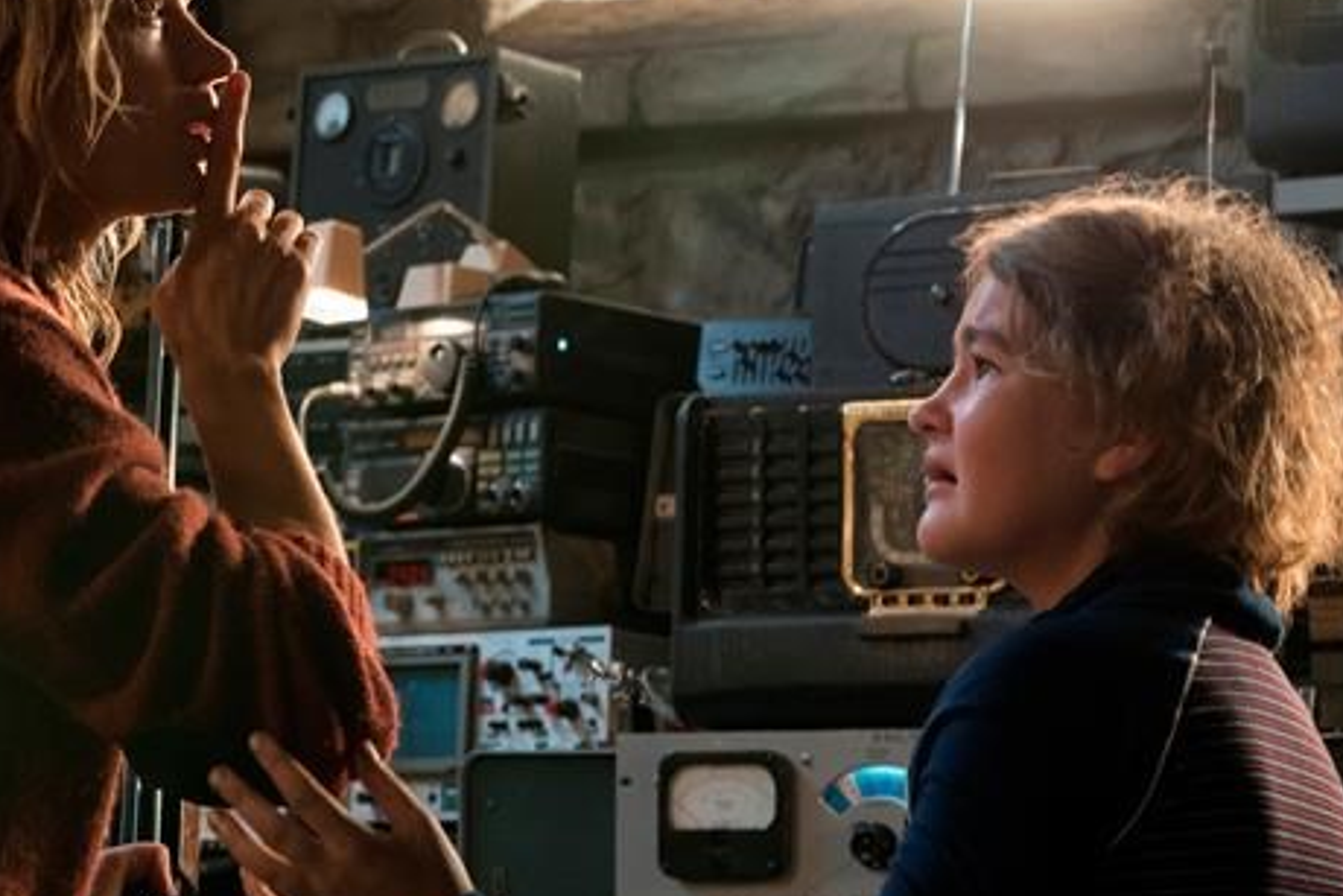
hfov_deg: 14.9
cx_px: 455
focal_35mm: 137
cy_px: 308
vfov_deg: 10.0
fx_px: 5112
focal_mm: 97
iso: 5000
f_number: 9
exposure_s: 1/80
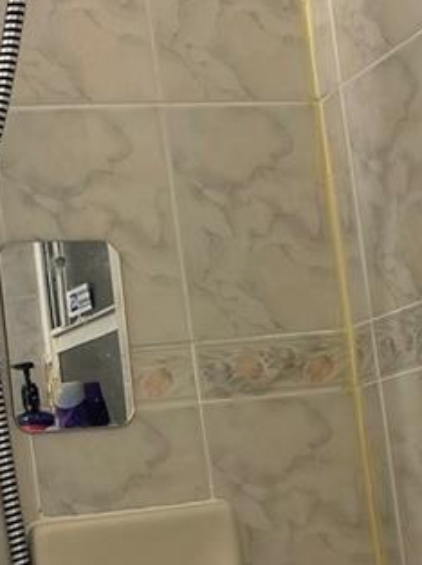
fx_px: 1564
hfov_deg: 15.4
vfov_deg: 20.2
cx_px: 198
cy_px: 469
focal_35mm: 96
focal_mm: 5.1
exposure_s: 1/60
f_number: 1.6
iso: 64
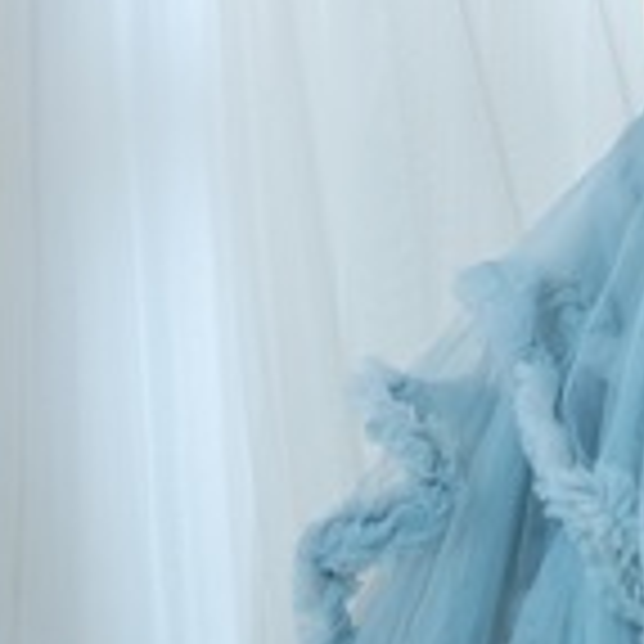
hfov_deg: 8.2
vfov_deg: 8.5
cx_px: 1200
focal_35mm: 205
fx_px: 4315
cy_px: 149
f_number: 2.2
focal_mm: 50
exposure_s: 1/125
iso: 500
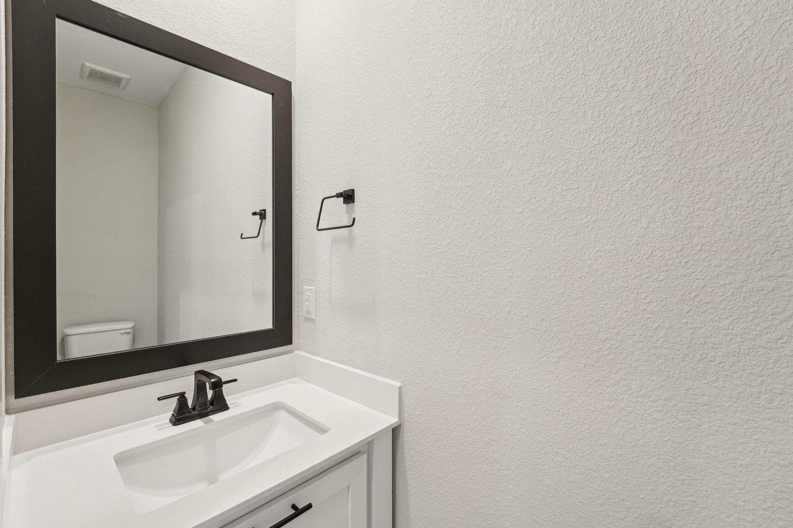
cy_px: 264
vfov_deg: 81.2
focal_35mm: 14
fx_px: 308
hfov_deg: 104.3
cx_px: 396
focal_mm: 14
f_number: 8
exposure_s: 1/25
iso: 800
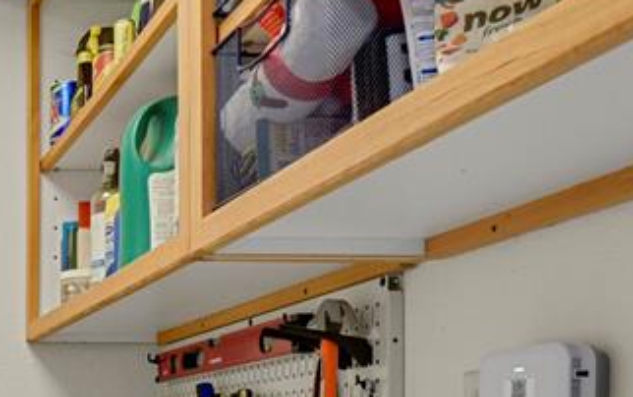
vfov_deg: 22.0
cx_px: -212
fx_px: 950
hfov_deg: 29.1
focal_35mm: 55
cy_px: 462
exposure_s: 1/20
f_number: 8
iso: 11400
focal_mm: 17
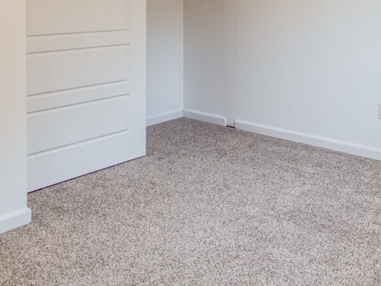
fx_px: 418
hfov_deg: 44.5
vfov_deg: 32.8
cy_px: -33
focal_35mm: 38
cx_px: 344
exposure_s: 1
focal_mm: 7
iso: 200
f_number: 10
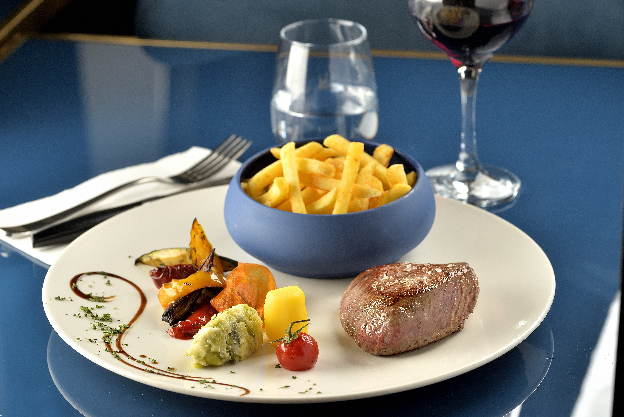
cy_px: 208
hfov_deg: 19.4
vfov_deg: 13.1
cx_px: 312
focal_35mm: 105
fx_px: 1821
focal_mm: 105
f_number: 9.5
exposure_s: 1/125
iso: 400
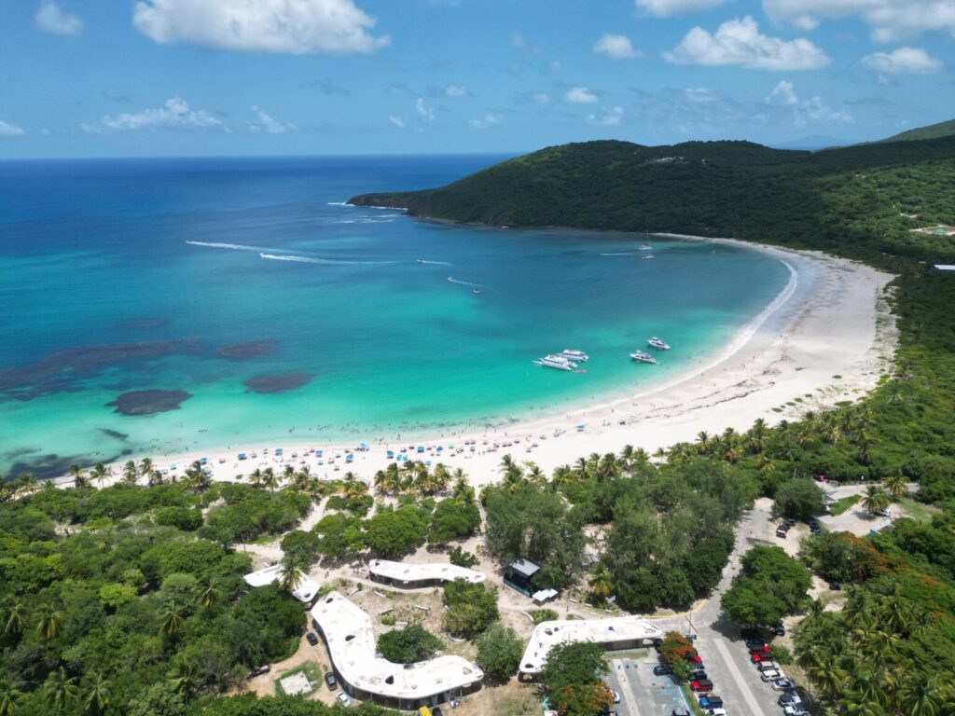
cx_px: 478
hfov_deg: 71.6
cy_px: 358
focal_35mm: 24
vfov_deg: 56.8
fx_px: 662
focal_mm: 6.72
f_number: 1.7
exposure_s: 1/5000
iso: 200
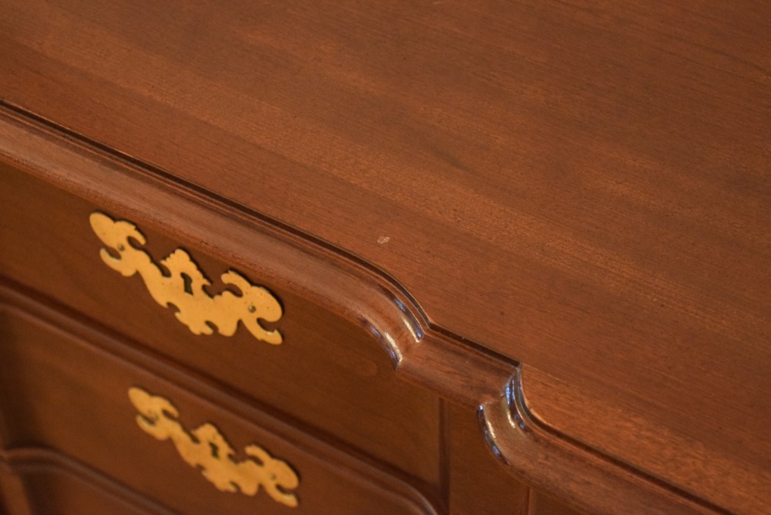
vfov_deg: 16.6
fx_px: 1767
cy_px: 258
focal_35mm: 82
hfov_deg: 24.6
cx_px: 386
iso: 6400
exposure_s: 1/40
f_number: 5.6
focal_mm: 55
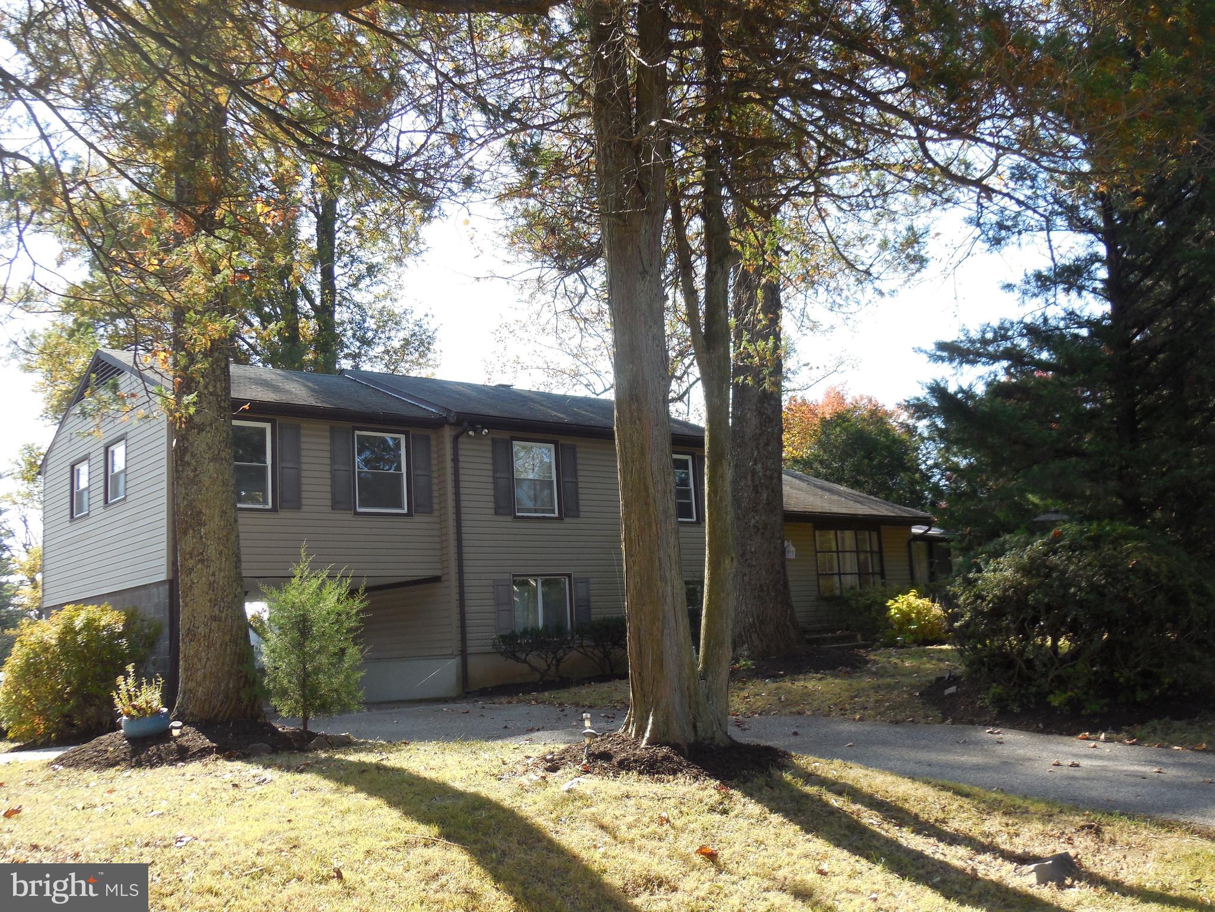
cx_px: 608
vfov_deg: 41.8
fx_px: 1193
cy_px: 456
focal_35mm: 34
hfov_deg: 54.0
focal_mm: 6.1
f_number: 3.4
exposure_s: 1/320
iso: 125
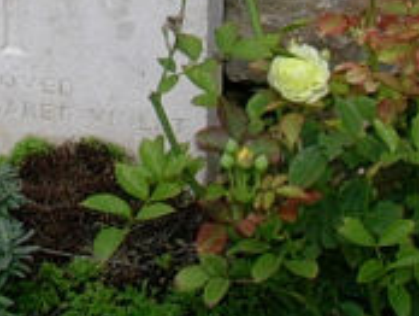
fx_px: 1879
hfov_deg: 12.5
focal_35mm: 155
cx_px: -70
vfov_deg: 9.2
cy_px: -222
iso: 70
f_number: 5.8
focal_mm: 6.7
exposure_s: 1/362
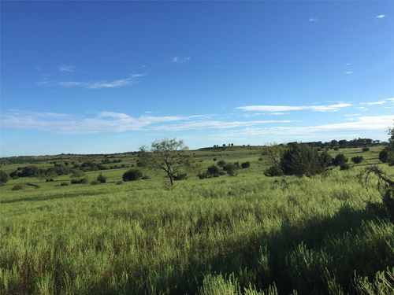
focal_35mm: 29
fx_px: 330
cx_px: 197
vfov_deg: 48.2
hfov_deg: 61.7
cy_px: 148
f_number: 2.2
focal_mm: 4.15
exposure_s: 1/1721
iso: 32
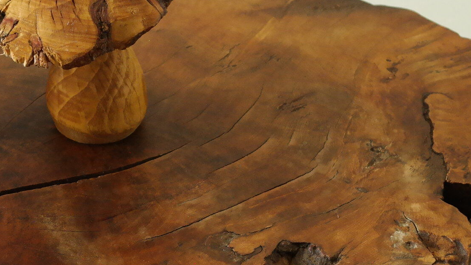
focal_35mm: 129
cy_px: 219
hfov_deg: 16.6
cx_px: 177
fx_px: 1611
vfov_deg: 9.4
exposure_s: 1/30
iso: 1600
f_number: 5.6
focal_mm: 30
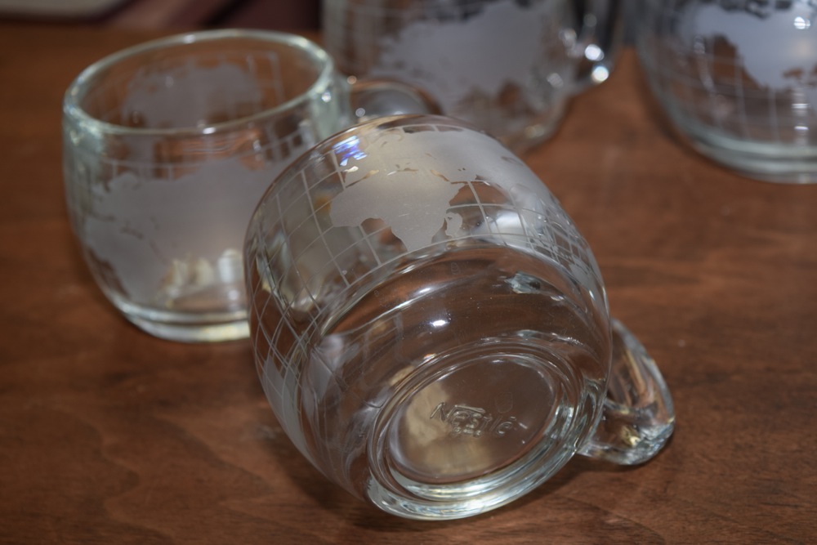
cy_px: 272
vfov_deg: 16.6
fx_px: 1872
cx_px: 408
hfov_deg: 24.6
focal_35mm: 82
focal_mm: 55
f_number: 5.6
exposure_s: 1/100
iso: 220
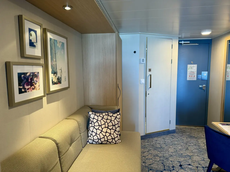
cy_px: 86
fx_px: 159
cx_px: 115
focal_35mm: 24
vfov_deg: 56.8
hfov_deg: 71.6
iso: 250
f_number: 1.78
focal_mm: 6.76
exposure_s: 1/60
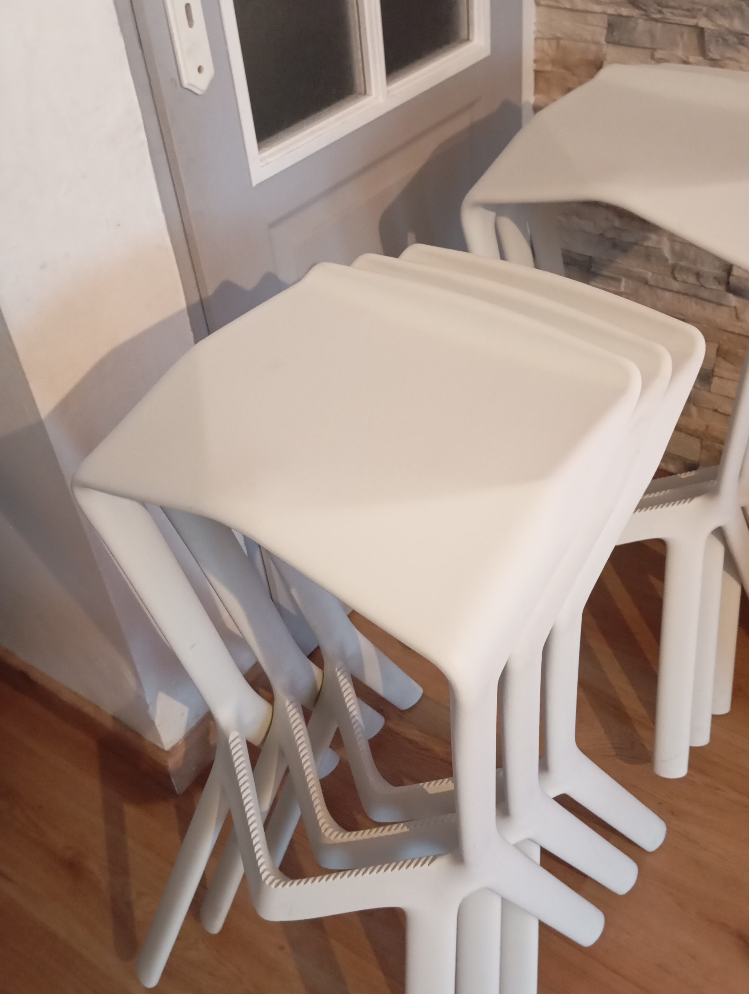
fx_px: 978
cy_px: 524
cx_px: 454
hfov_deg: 41.7
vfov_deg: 53.9
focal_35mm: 34
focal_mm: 4.22
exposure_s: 1/25
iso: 2866
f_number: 1.8
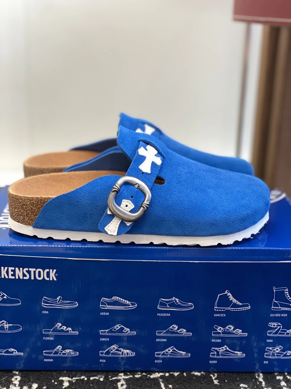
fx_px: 583
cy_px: 194
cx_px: 146
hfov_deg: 28.0
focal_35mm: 52
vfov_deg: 36.8
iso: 100
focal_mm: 6
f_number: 2
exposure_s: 1/122
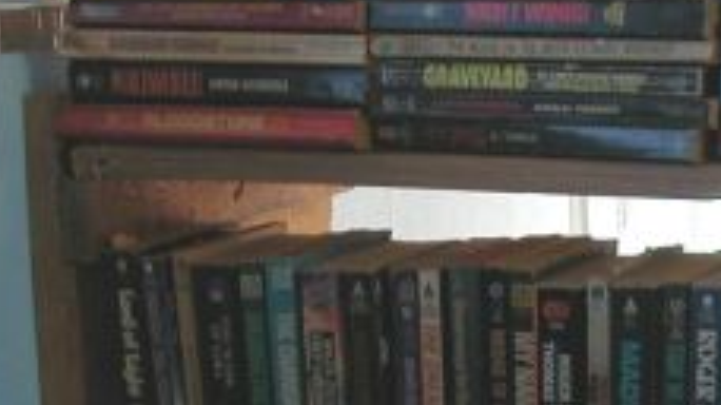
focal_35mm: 113
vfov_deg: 10.7
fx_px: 2159
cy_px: 358
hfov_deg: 18.4
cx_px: 759
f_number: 2.7
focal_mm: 5.6
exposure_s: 1/150
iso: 100
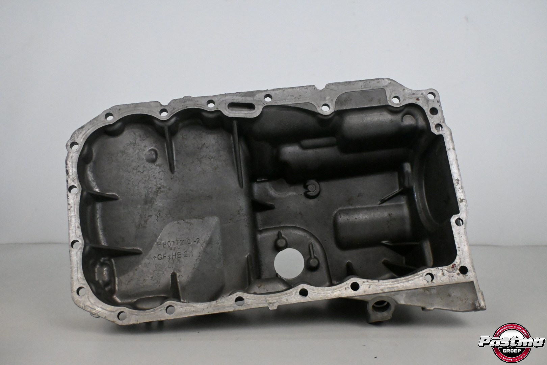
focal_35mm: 44
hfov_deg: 45.0
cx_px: 274
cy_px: 182
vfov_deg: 30.8
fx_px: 661
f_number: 6.3
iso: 10000
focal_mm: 29
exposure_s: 1/2500
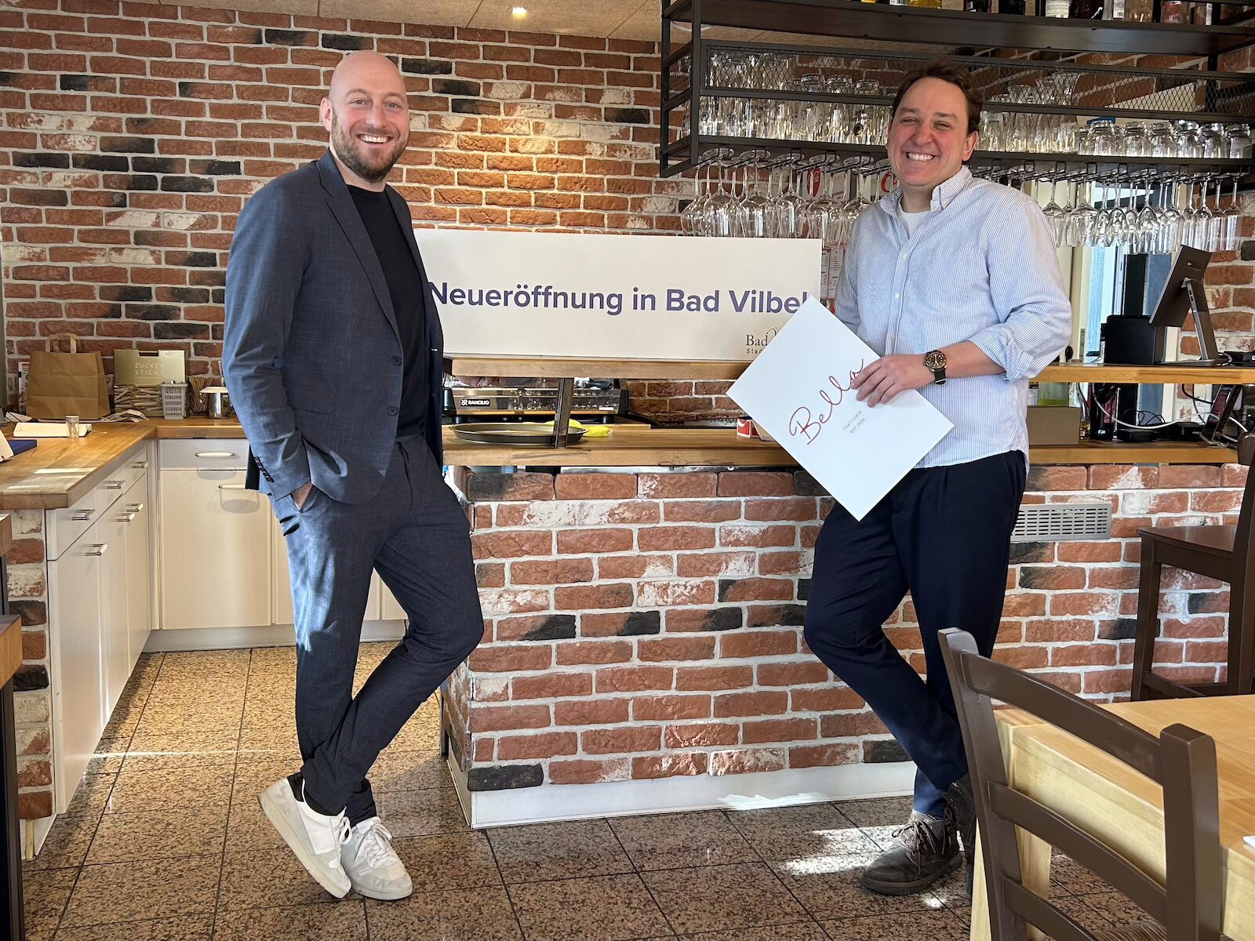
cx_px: 628
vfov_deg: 53.1
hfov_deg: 67.3
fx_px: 943
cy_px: 470
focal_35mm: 26
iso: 80
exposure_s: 1/50
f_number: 1.5
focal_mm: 5.7
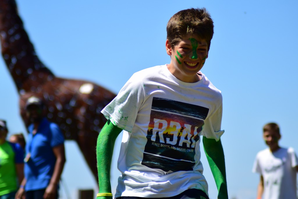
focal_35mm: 202
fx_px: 1676
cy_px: 100
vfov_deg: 6.8
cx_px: 149
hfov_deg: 10.2
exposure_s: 1/1250
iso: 160
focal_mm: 135
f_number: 4.2
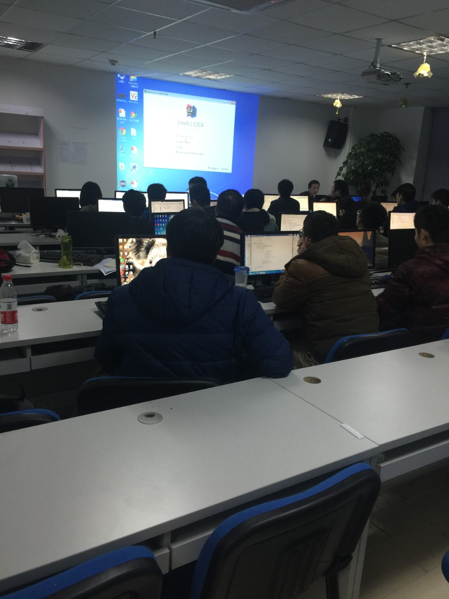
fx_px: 501
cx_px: 224
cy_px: 300
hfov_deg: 48.2
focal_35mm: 29
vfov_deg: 61.7
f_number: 2.2
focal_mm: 4.15
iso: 50
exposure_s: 1/17
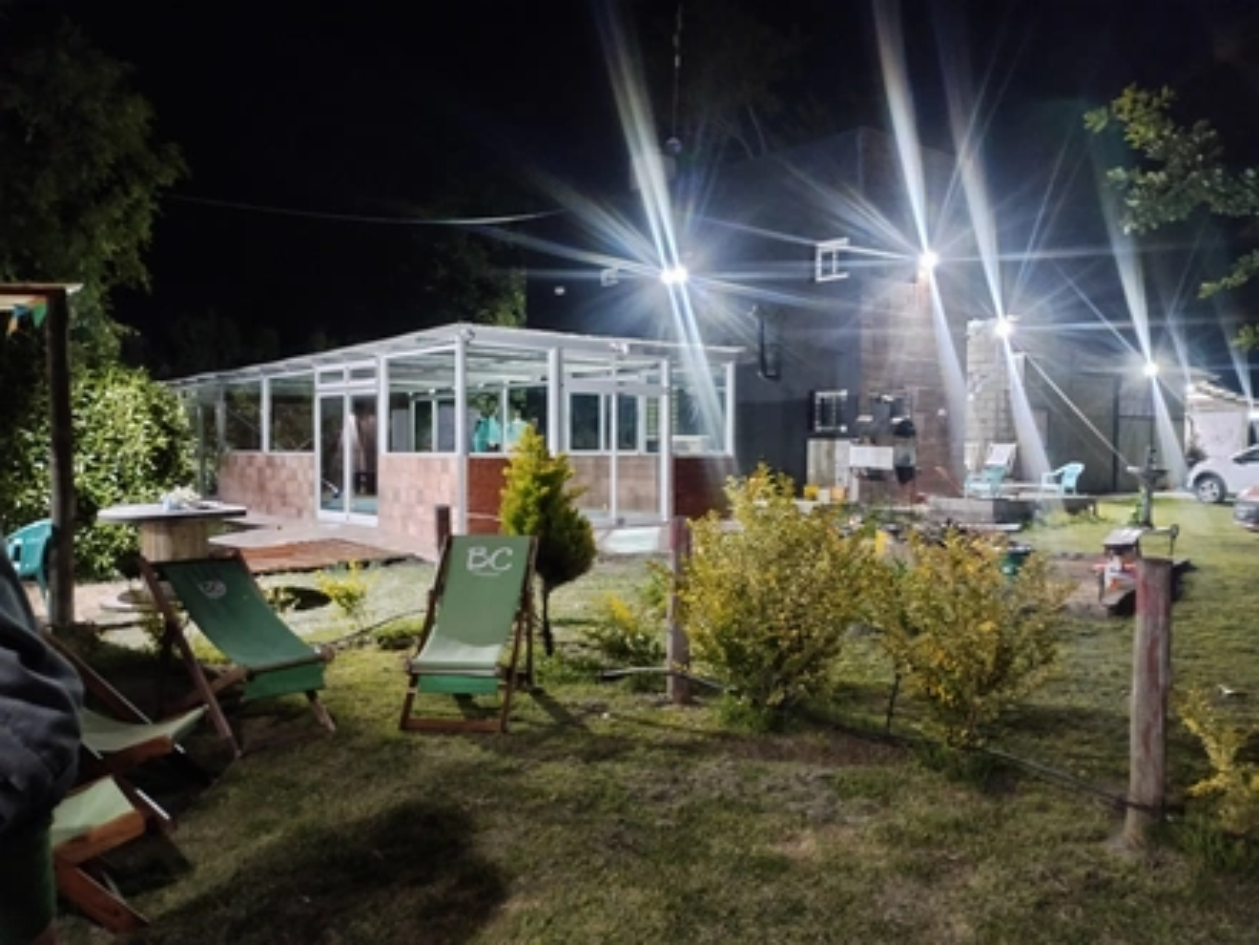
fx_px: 1018
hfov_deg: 63.4
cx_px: 630
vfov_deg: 49.7
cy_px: 472
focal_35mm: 28
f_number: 1.8
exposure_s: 1/11
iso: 5456
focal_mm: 4.27
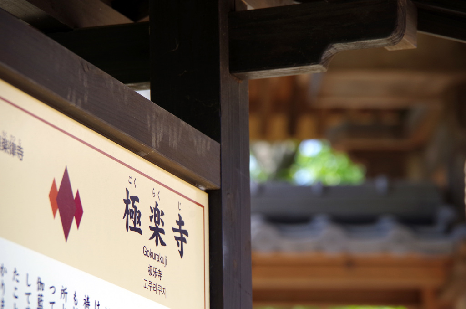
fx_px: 2609
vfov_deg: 6.8
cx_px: 233
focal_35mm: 202
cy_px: 154
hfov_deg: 10.2
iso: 400
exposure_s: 1/200
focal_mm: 135
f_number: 5.6
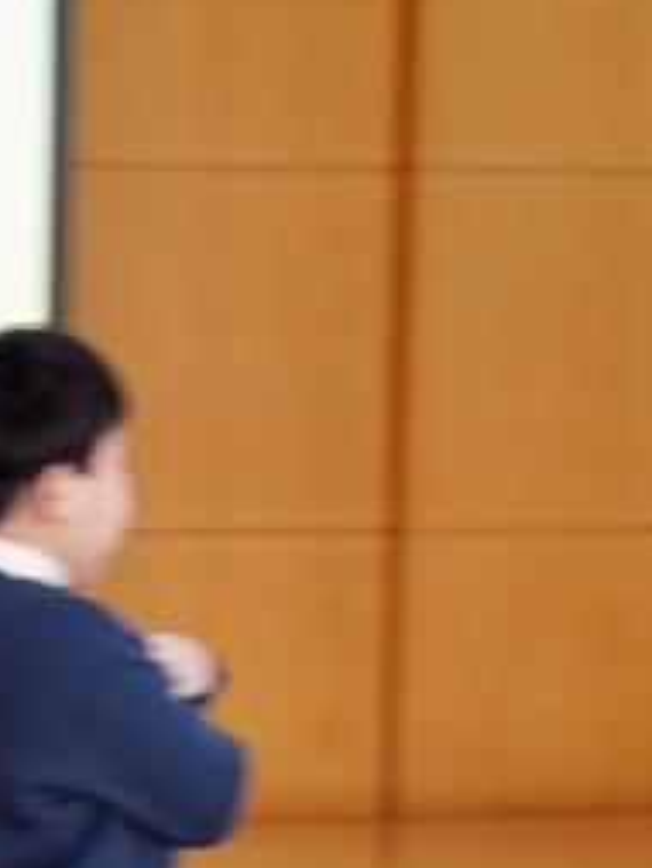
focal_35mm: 383
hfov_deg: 3.9
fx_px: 9610
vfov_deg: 5.2
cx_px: -34
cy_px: 1009
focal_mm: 112
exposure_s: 1/160
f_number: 4
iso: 1250
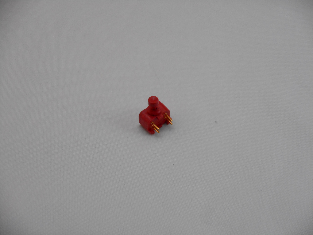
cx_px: 156
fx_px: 922
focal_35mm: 102
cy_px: 118
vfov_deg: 14.5
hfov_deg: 19.3
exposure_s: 1/60
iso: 400
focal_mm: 18.2
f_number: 5.8
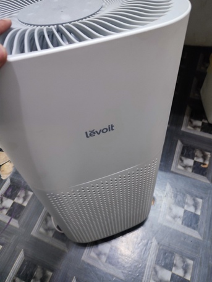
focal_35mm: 24
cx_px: 106
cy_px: 141
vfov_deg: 71.6
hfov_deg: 56.8
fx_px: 196
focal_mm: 5.89
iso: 794
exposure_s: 1/20
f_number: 1.89
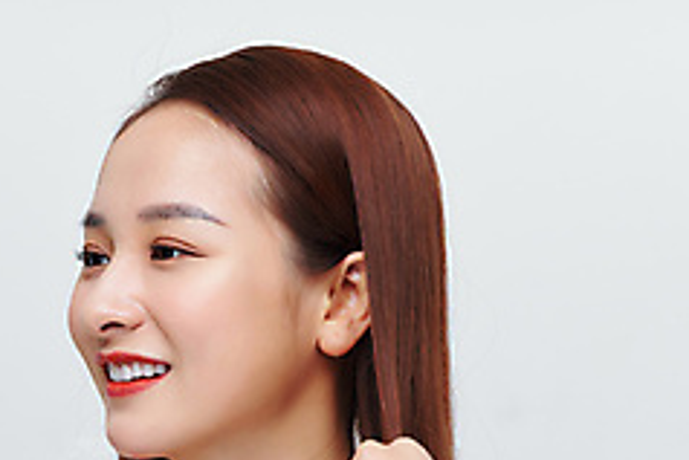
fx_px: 6990
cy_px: 422
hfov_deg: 5.6
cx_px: 104
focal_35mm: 365
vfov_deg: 3.8
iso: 200
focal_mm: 145
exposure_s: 1/160
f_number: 6.3
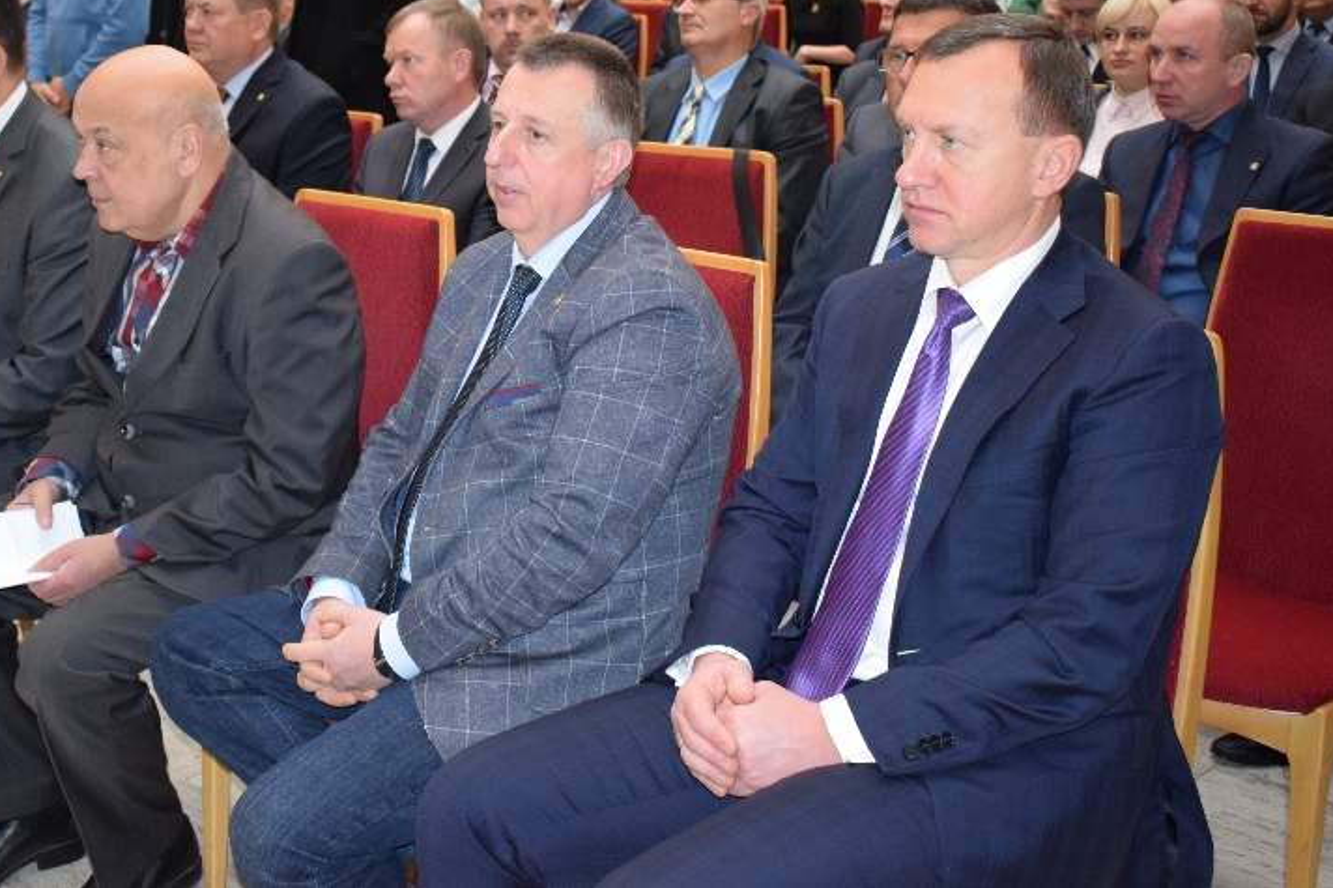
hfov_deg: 37.2
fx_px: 1962
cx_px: 480
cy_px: 236
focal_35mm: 53
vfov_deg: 25.2
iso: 1250
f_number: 3.8
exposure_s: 1/60
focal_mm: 24
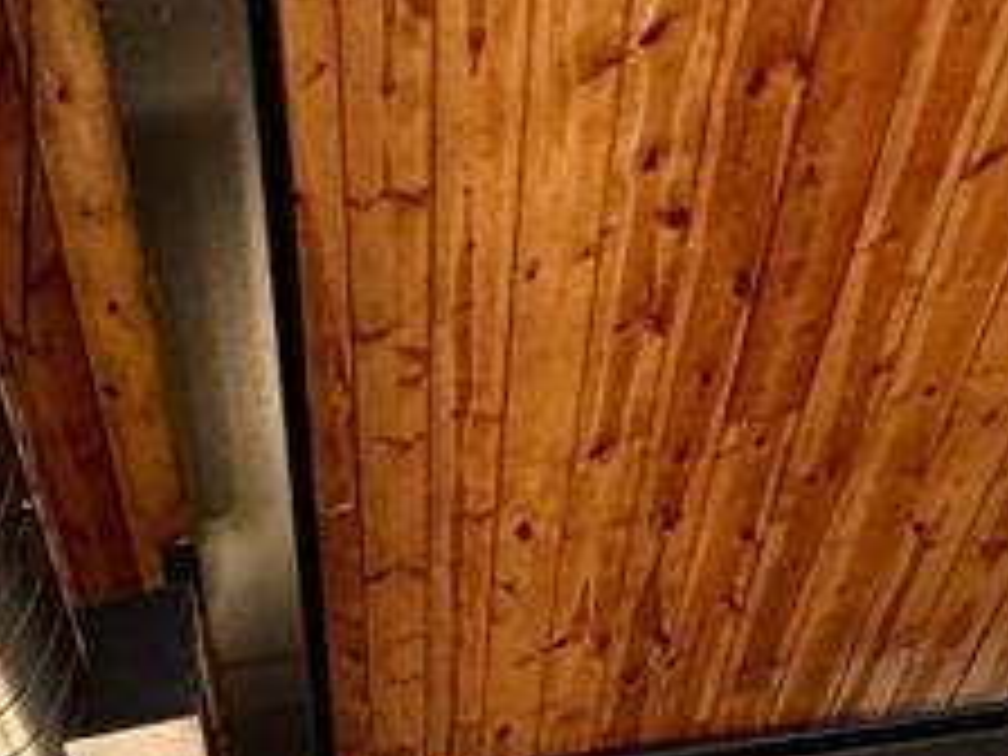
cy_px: 1688
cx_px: -220
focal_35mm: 64
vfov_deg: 15.6
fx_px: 1864
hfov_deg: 26.6
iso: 320
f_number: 2.2
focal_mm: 2.22
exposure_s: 1/60
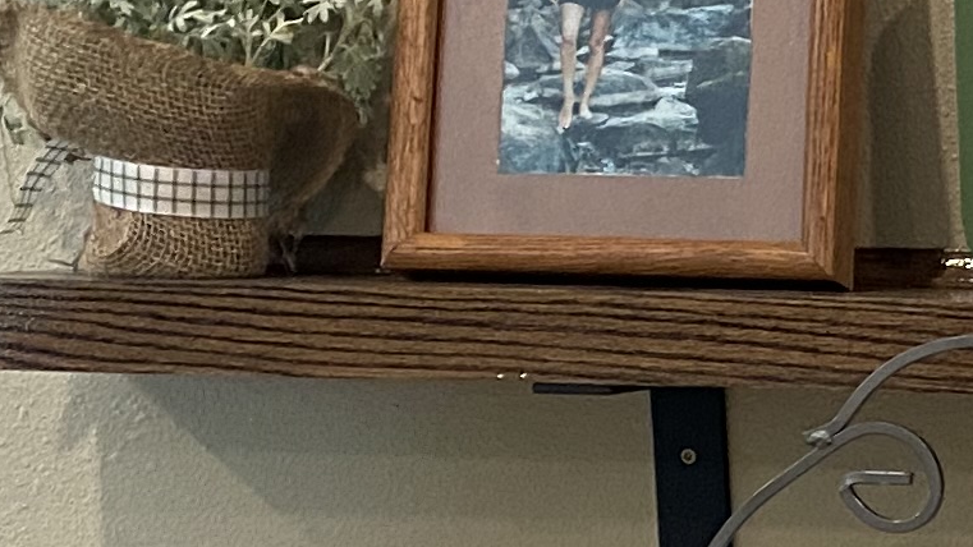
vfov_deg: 7.8
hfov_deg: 12.8
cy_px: 956
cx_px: 1848
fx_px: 3870
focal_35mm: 150
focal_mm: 4.25
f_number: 1.8
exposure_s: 1/60
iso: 125
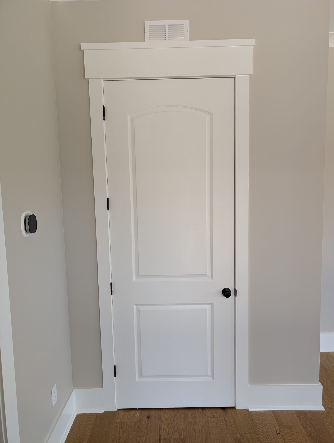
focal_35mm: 24
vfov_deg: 71.5
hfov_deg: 56.9
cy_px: 222
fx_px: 308
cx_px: 167
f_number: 1.68
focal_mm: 6.9
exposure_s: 1/85.7
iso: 49
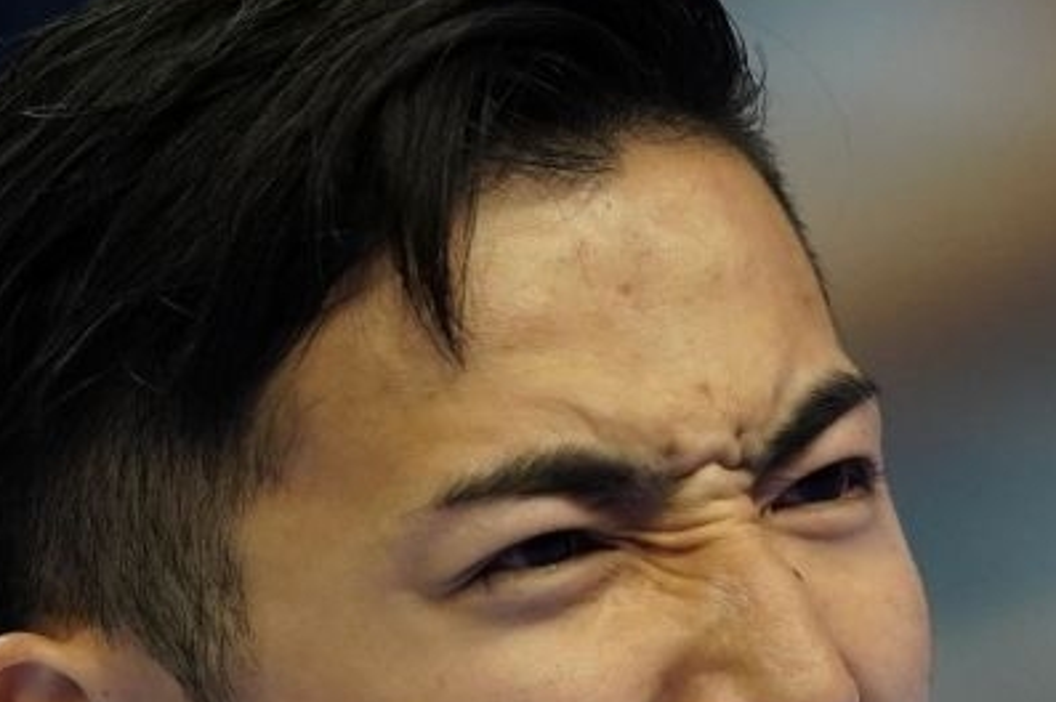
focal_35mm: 1815
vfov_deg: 0.8
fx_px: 53195
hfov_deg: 1.1
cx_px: 1333
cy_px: 1561
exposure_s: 1/500
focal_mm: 400
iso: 2000
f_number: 2.8
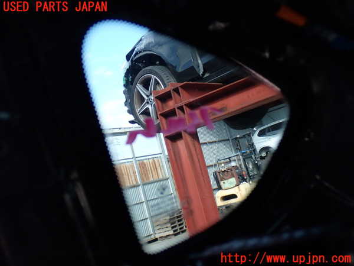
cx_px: 177
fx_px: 481
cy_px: 133
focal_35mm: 47
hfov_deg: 40.4
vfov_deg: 30.9
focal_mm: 8.4
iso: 200
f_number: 3.1
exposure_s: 1/80
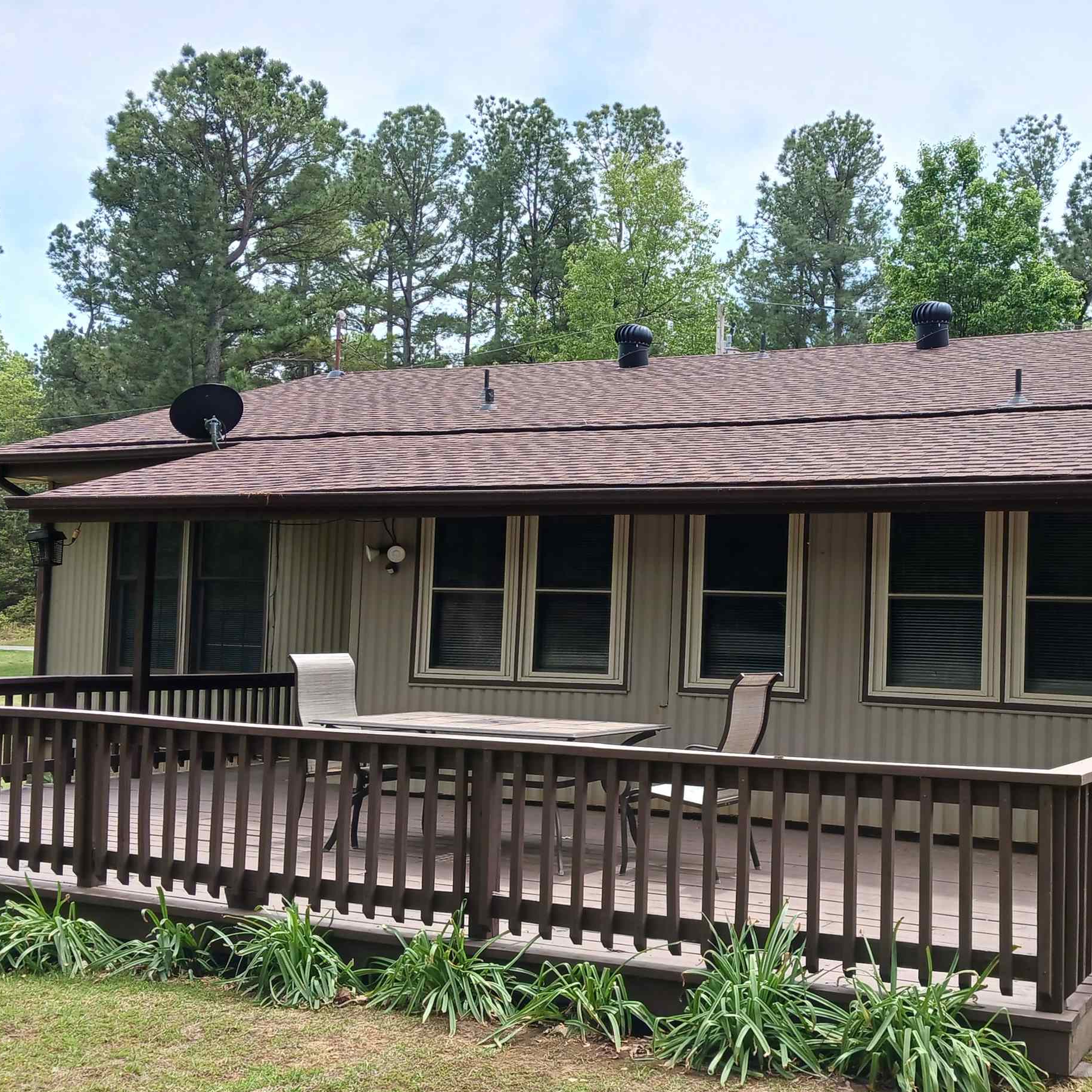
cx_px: 758
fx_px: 1428
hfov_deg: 41.1
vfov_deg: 41.8
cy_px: 581
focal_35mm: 40
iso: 20
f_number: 1.8
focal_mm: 4
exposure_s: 1/185
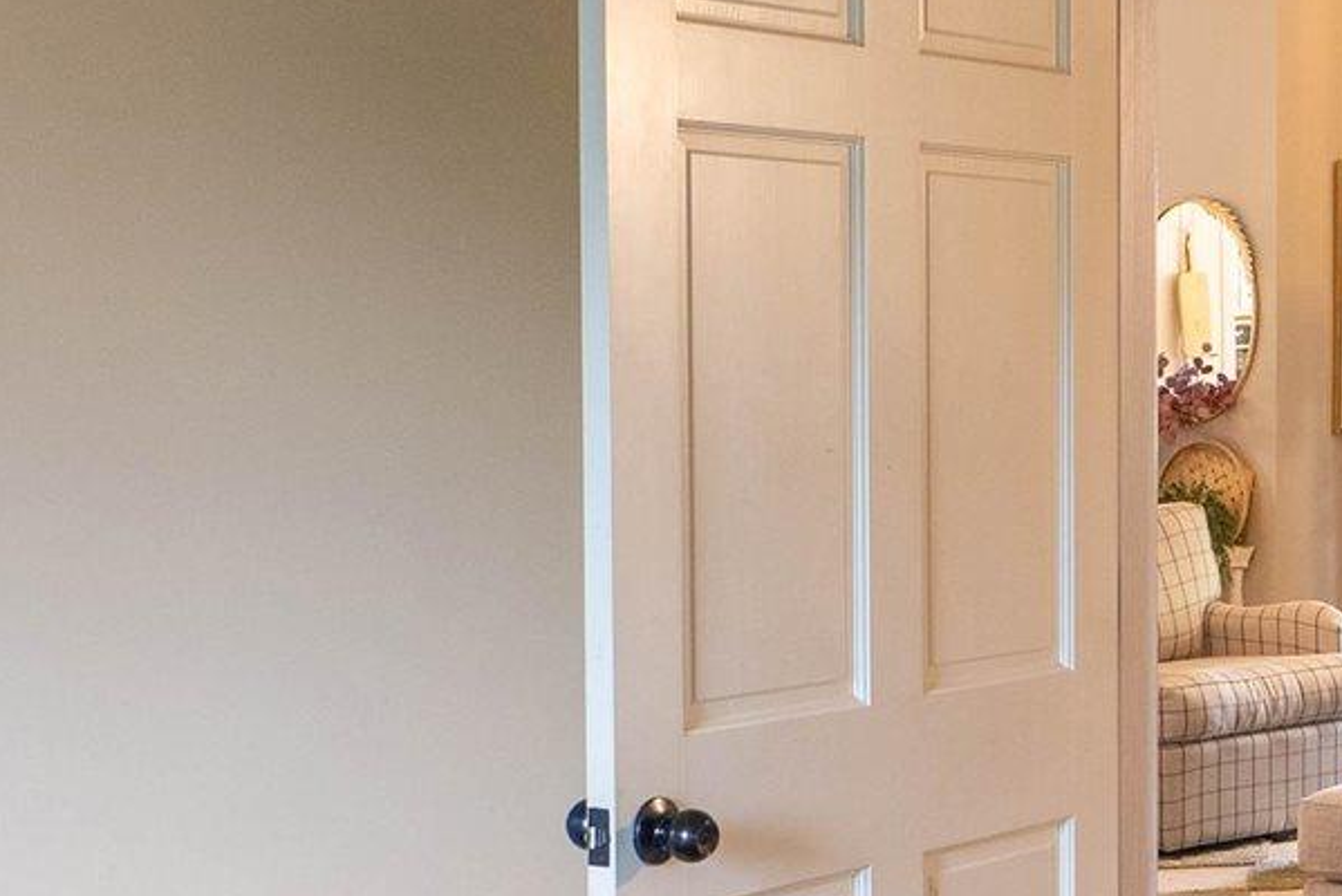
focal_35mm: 82
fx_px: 3058
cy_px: 473
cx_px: 1353
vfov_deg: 16.7
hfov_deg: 23.7
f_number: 8
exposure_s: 1/60
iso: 400
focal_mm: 16
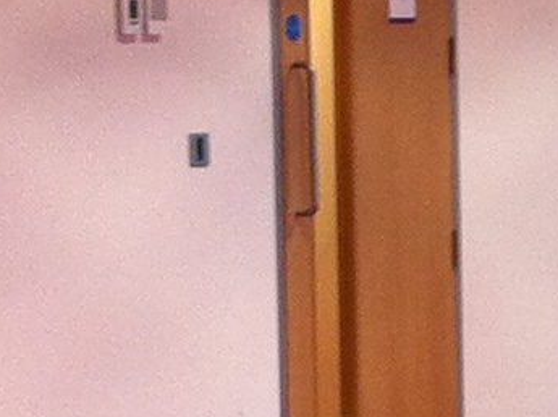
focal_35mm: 263
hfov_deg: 7.1
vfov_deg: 5.6
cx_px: 1289
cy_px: 448
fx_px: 4235
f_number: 2.8
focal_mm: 3.85
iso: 80
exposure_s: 1/20
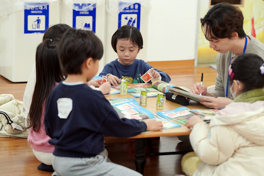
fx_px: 961
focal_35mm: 131
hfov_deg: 15.6
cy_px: 88
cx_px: 132
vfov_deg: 10.5
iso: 1600
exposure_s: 1/160
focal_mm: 131
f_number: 4
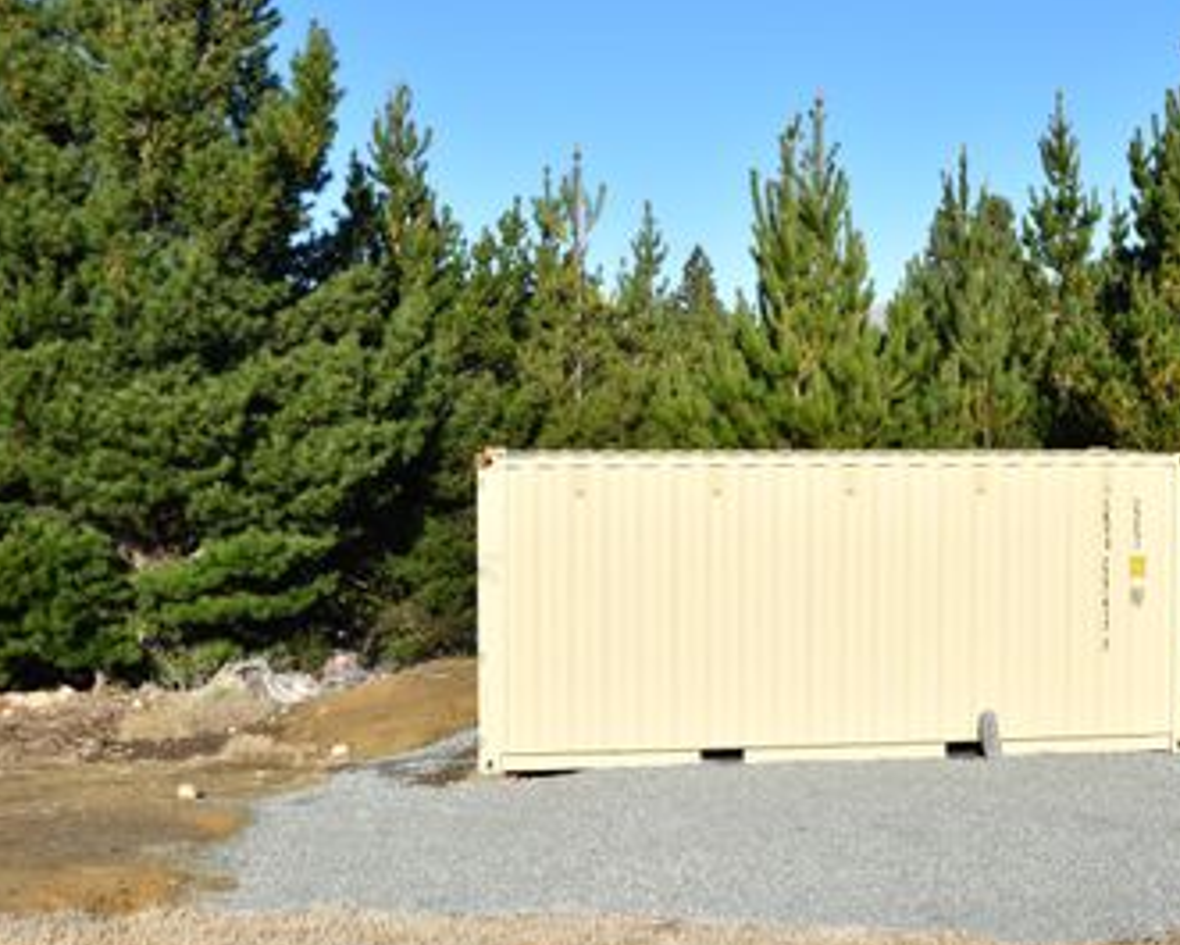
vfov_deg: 31.5
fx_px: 1677
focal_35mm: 48
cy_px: 472
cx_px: 806
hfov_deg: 38.2
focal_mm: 24
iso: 200
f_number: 10
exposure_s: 1/400
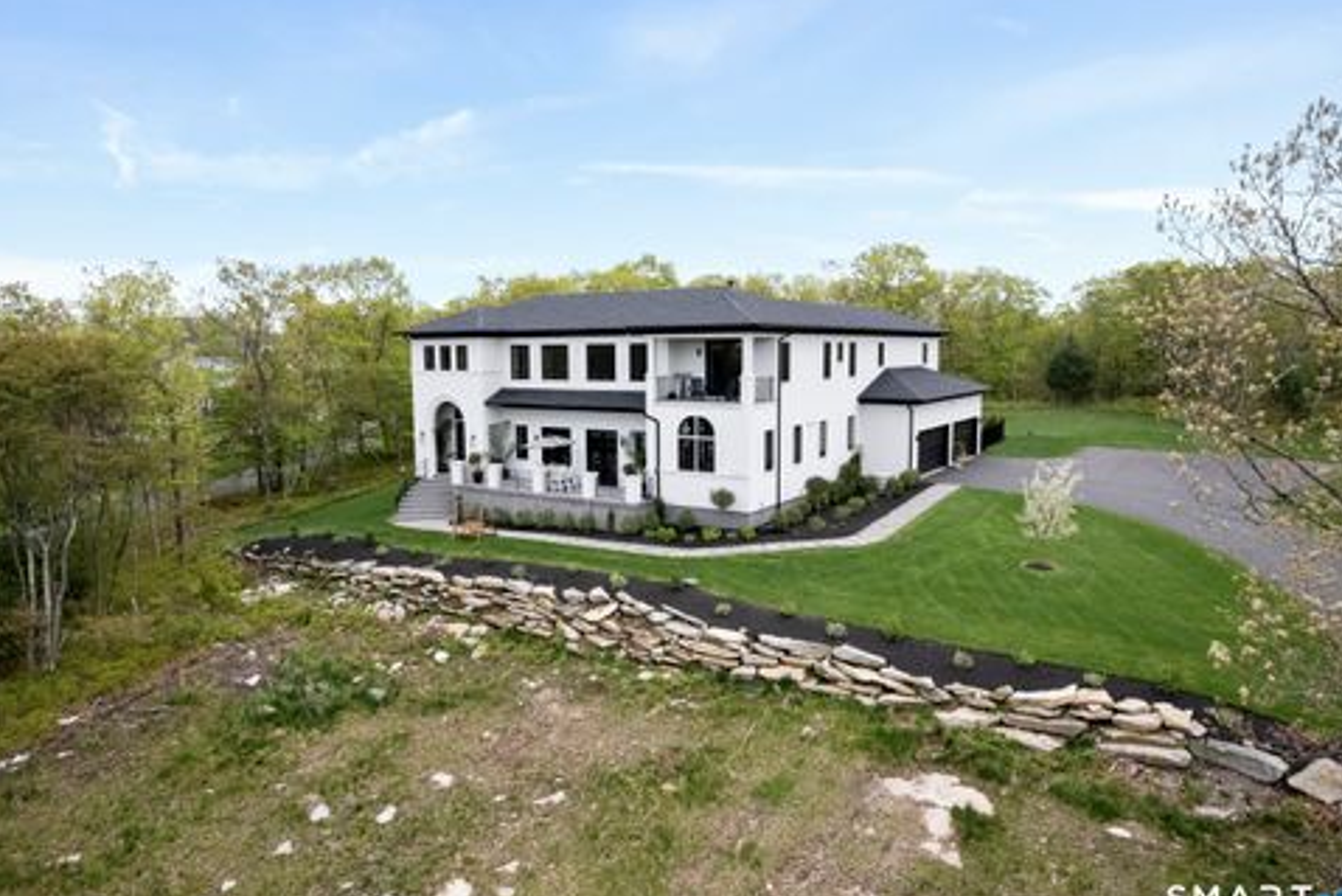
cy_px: 454
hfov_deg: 76.1
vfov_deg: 55.1
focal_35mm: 23
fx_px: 858
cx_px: 674
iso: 800
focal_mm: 8.38
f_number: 2.8
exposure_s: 1/8000
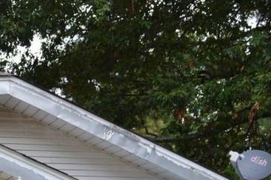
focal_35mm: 115
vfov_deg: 11.6
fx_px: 865
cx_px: -100
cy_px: 238
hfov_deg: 16.6
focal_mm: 22
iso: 400
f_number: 5.6
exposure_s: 1/125
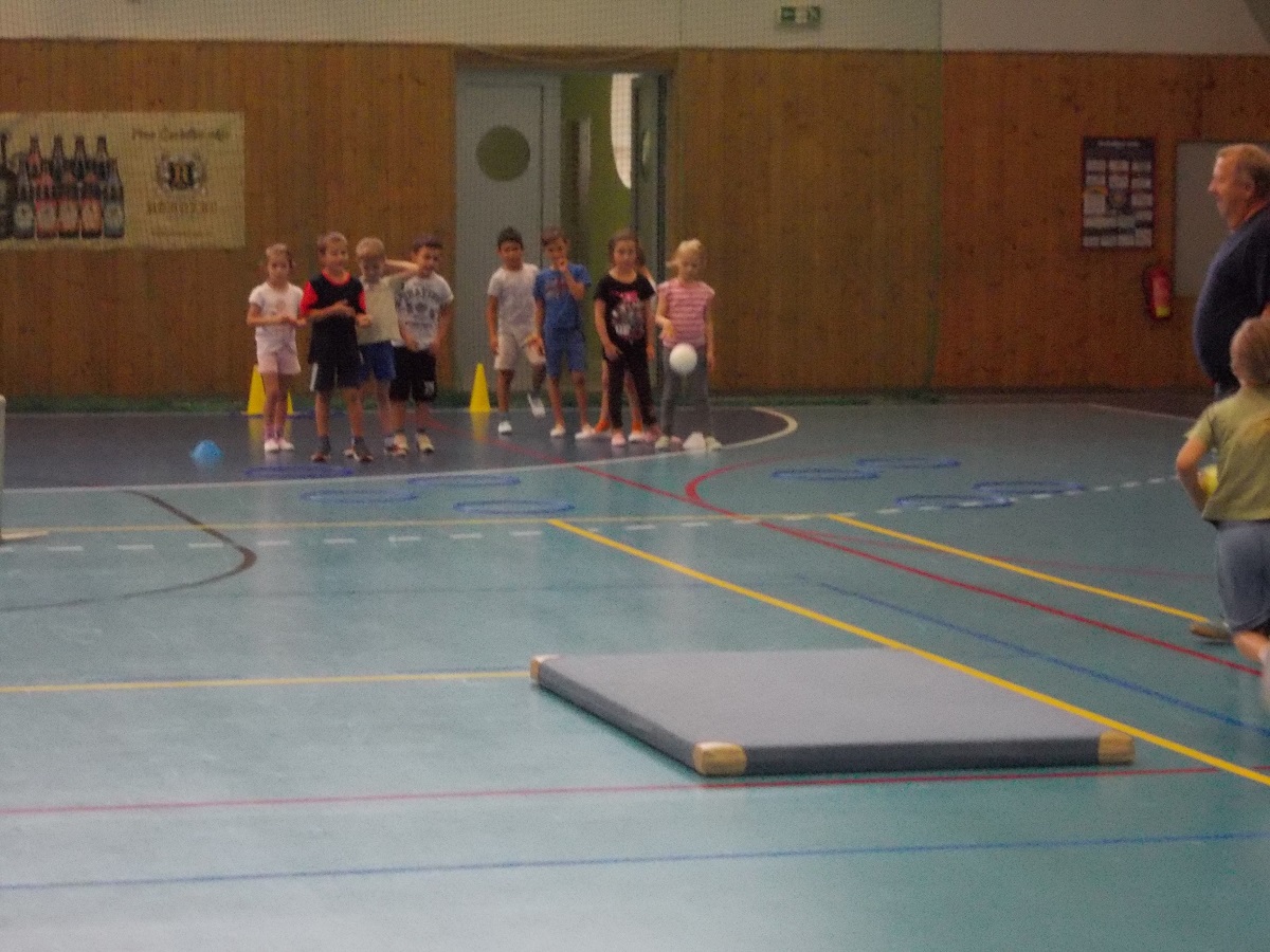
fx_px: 4146
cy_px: 476
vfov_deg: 13.1
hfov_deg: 17.4
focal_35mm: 113
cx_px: 635
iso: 640
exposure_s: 1/60
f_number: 5.8
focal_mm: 16
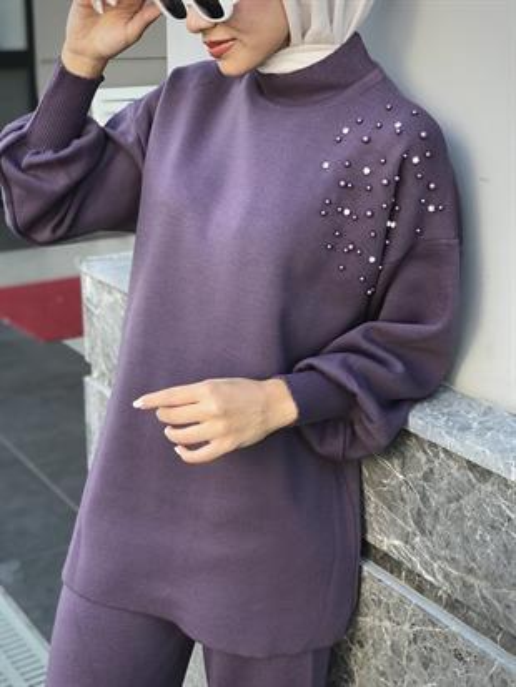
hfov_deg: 25.7
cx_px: 258
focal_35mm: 57
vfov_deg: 33.8
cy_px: 344
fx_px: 1132
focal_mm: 6.6
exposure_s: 1/50
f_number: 2.8
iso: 20
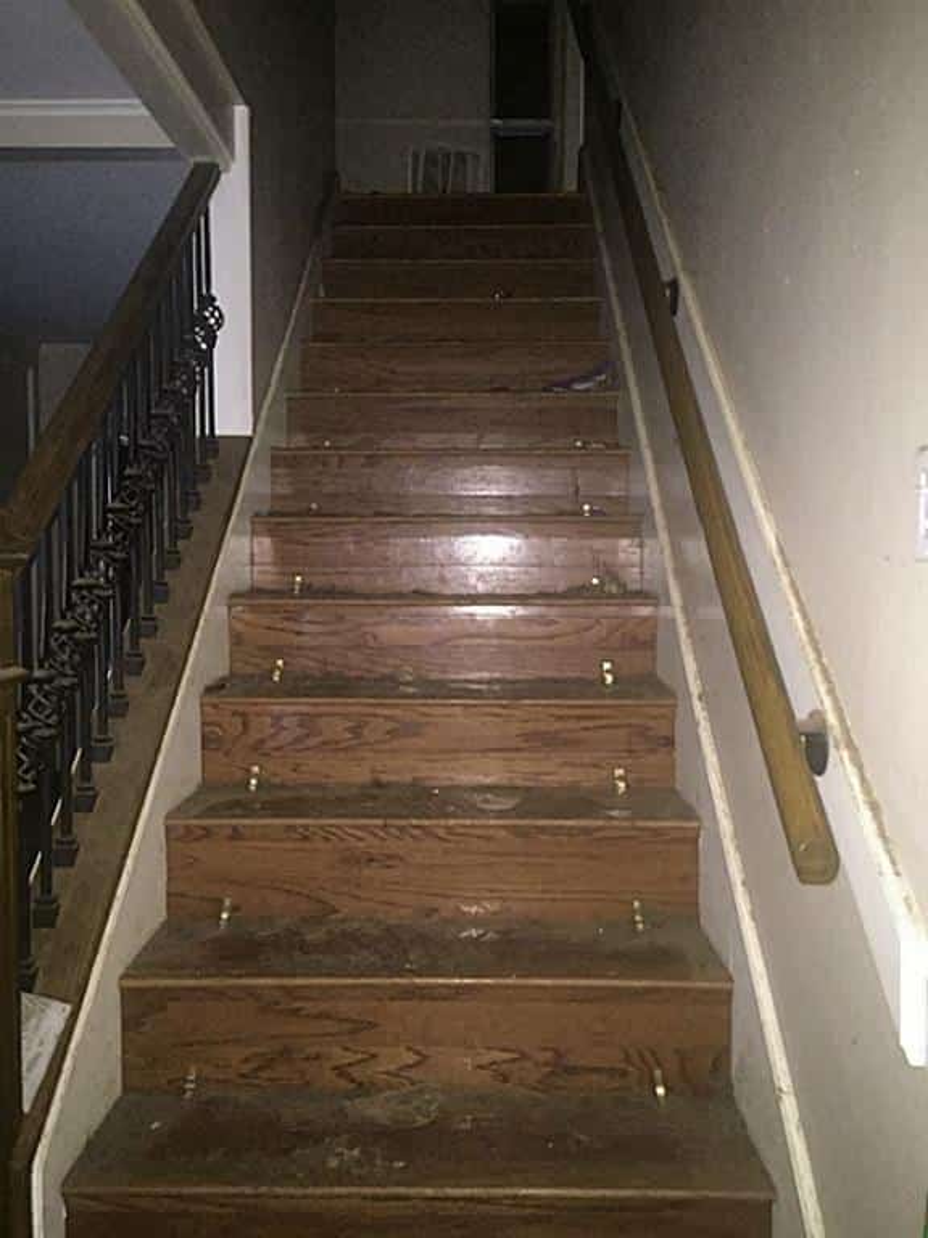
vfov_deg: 61.7
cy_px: 619
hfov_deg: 48.2
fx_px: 1037
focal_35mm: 29
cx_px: 464
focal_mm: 4.15
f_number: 2.2
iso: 500
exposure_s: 1/16
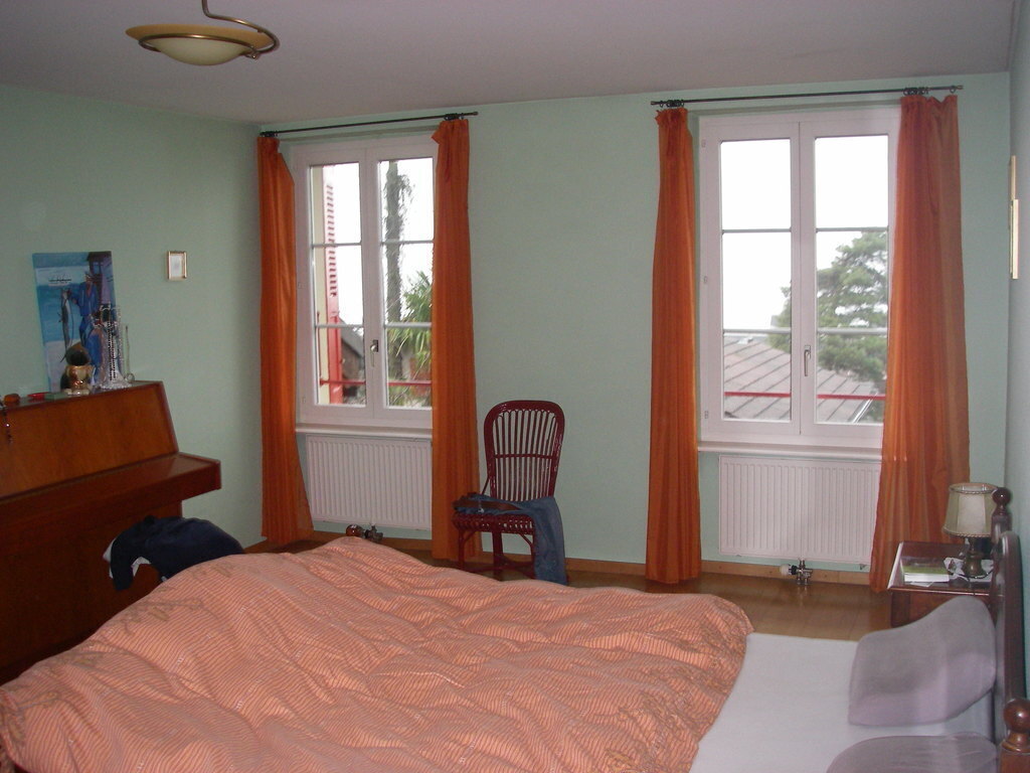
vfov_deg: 37.7
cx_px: 515
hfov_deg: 49.0
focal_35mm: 38
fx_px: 1131
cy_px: 386
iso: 200
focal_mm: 6.3
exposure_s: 1/40
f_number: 3.3
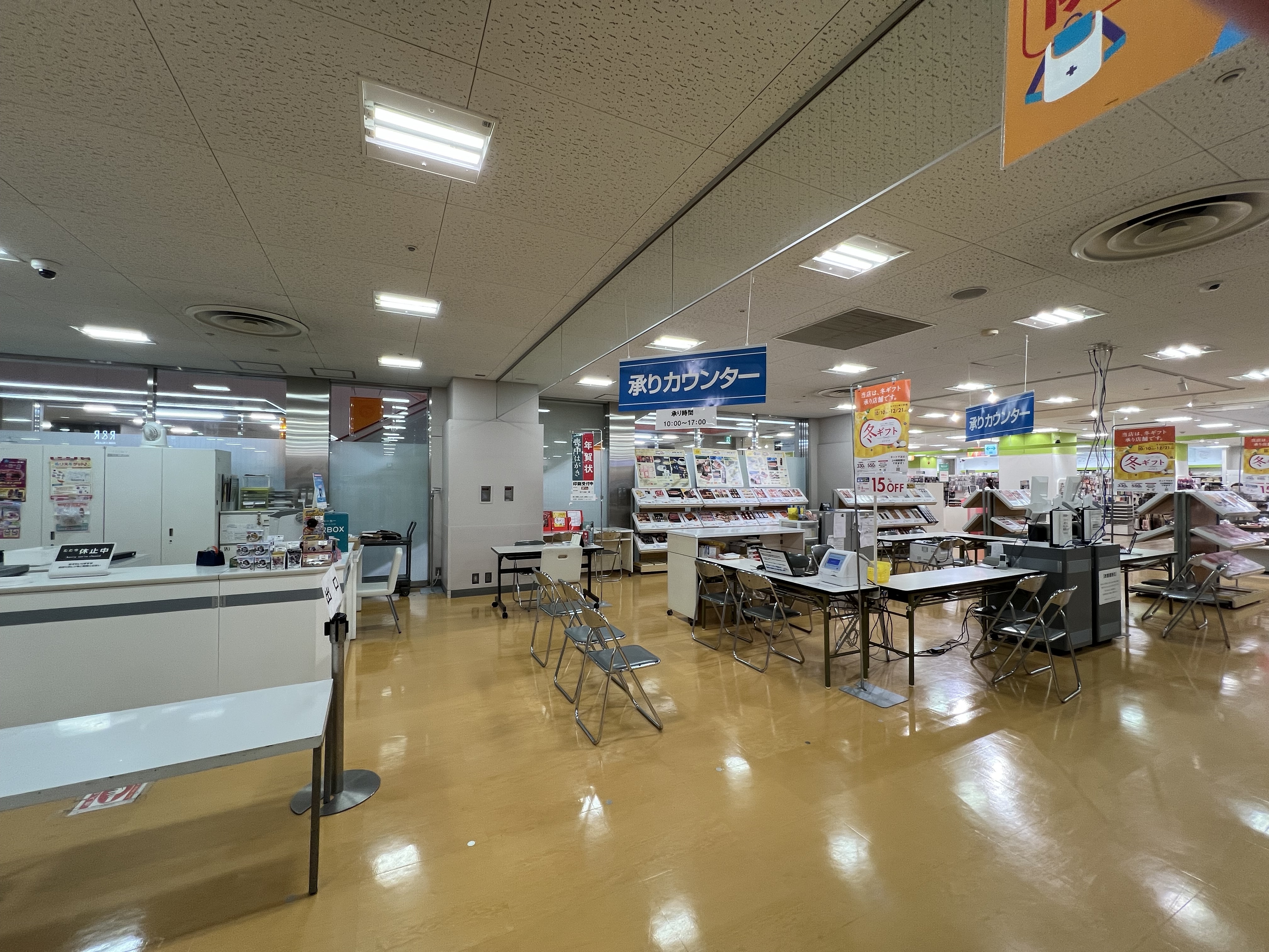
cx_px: 634
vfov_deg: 89.9
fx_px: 477
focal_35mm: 13
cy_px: 476
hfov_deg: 106.2
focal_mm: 1.57
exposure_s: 1/100
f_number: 1.8
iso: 100
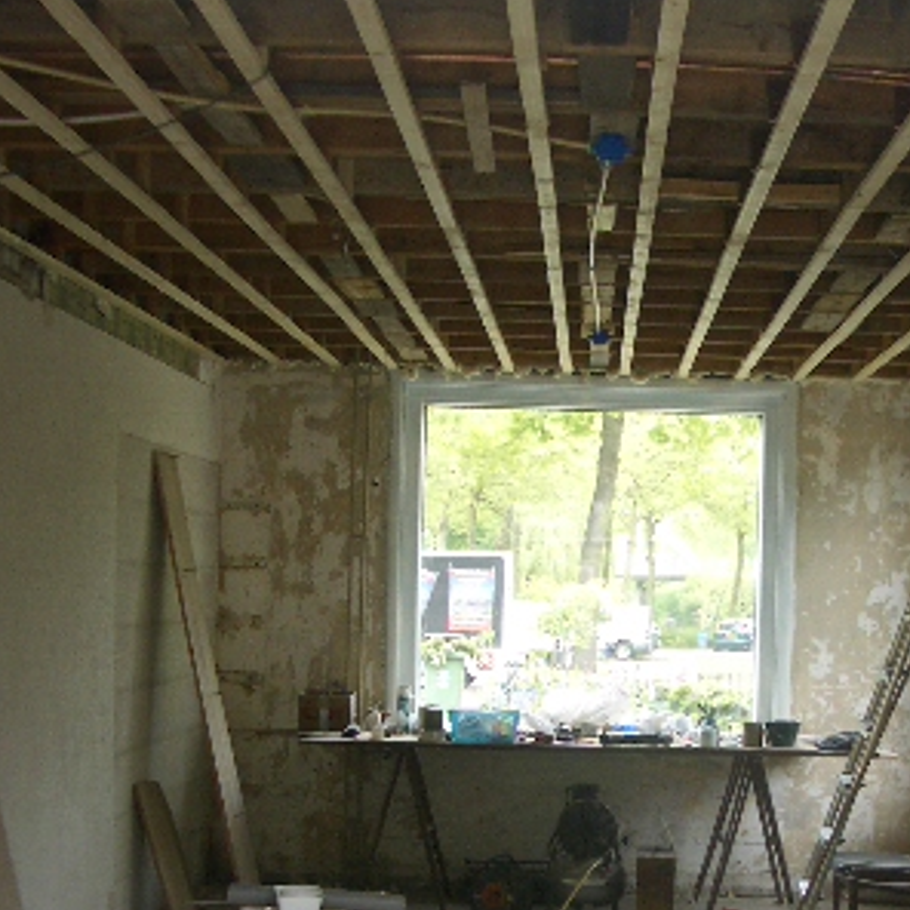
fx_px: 1993
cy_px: 701
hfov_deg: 25.4
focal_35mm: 67
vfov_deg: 25.4
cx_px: 698
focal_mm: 5.8
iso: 50
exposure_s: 1/80
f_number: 2.6
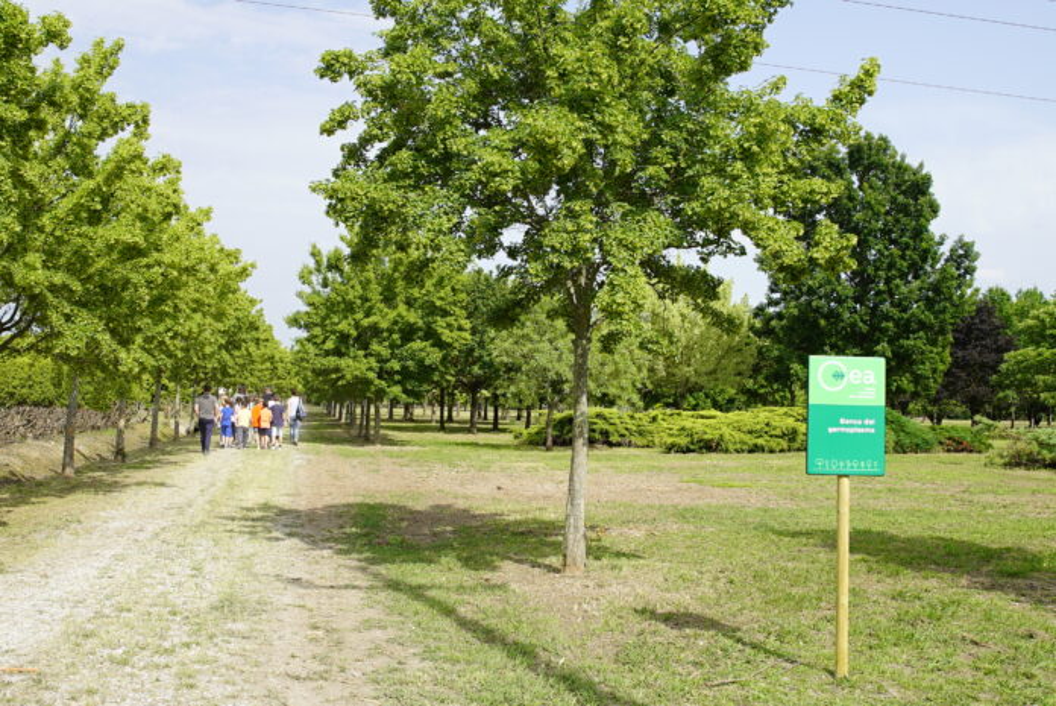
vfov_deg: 36.9
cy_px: 353
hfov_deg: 53.1
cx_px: 528
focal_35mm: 36
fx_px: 1057
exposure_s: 1/160
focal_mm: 24
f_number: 10
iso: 100
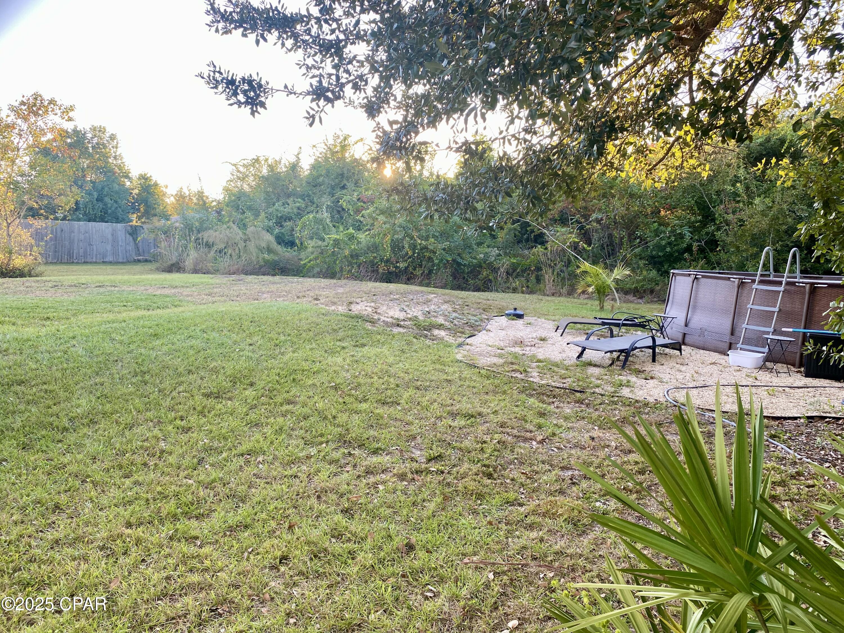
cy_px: 316
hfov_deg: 67.3
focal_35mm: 26
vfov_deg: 53.1
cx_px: 422
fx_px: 634
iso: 32
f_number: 1.8
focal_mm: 4.25
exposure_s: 1/122
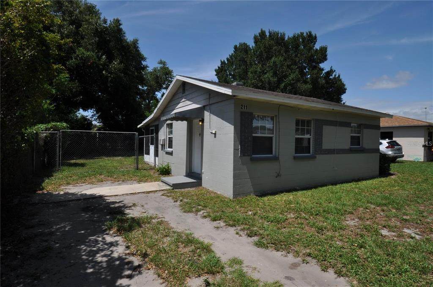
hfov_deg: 90.1
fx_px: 216
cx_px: 216
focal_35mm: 18
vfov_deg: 67.2
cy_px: 144
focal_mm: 12
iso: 200
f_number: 16
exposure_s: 1/200
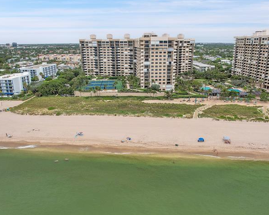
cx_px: 137
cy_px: 110
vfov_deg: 51.5
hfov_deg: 62.2
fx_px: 223
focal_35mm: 28
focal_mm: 8.38
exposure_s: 1/2500
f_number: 2.8
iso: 110
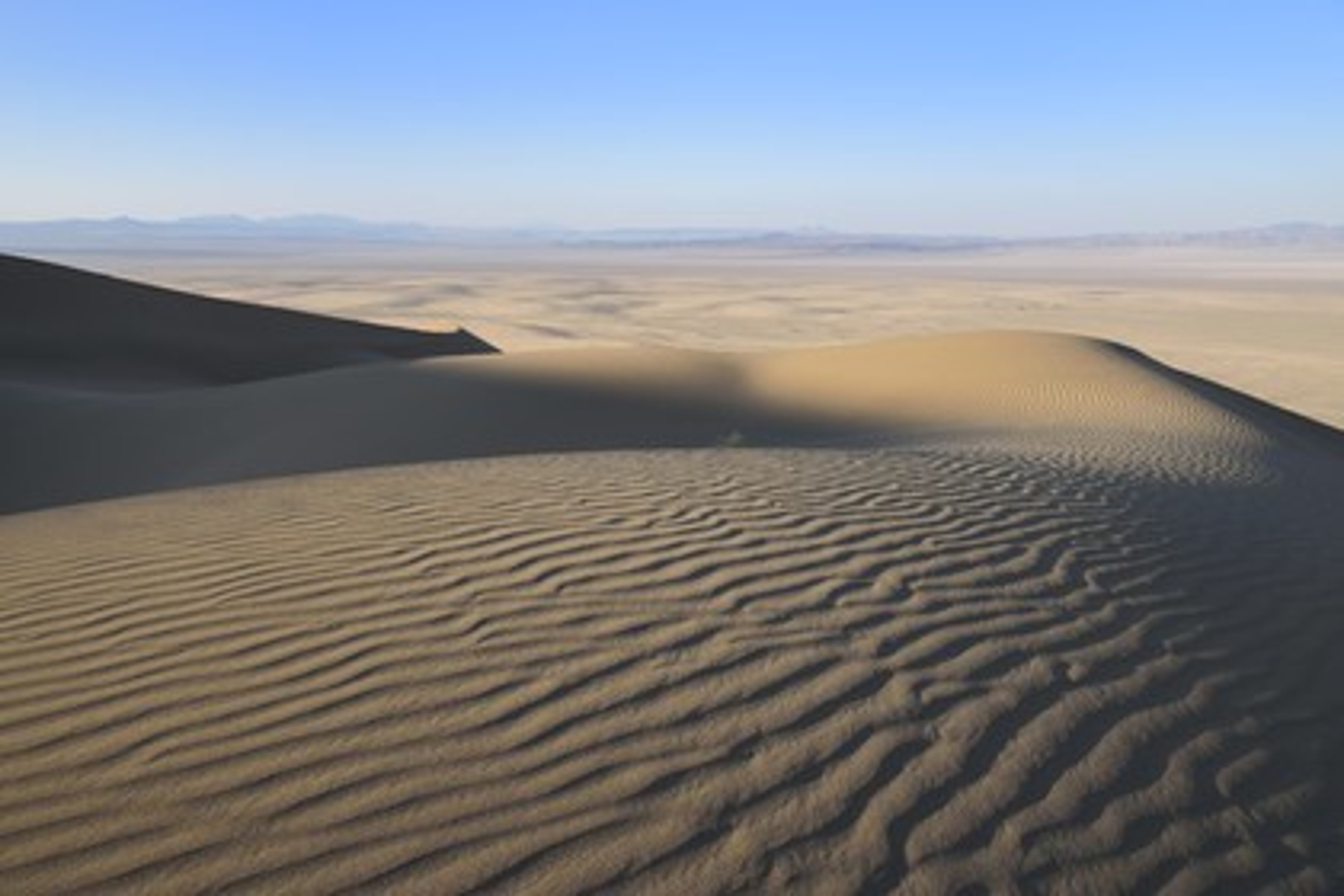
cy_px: 448
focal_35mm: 29
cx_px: 672
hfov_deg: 63.7
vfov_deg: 45.0
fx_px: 1083
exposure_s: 1/200
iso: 400
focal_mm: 29
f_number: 13
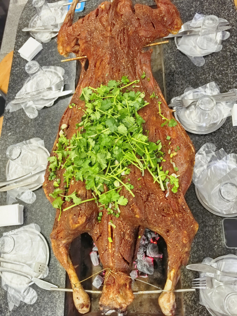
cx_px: 118
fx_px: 246
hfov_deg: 51.4
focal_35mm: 27
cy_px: 158
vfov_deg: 65.3
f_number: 2
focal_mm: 6.98
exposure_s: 1/33.3
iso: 320
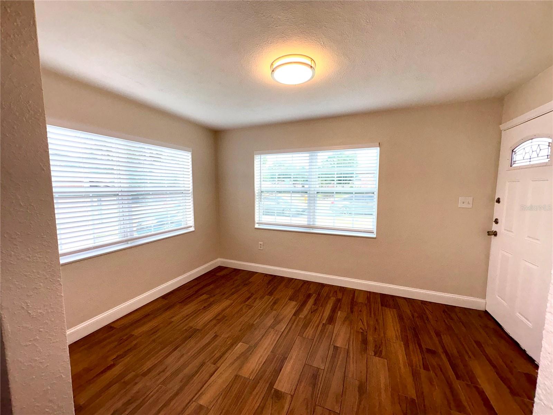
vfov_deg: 85.7
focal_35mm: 14
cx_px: 276
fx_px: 224
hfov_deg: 102.1
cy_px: 208
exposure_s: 1/122
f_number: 2.2
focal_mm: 2.22
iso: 32
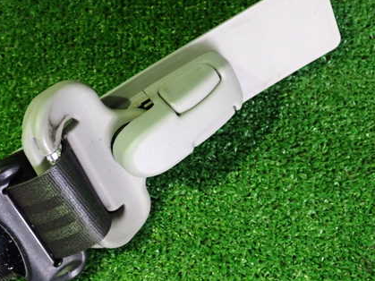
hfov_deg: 43.6
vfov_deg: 33.5
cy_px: 113
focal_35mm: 43
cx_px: 143
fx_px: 466
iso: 800
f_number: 2.3
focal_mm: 5.4
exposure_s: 1/20
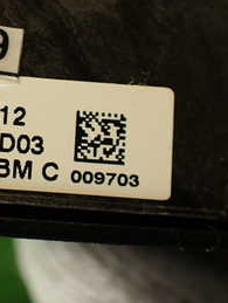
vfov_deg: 26.2
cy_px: 122
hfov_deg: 19.4
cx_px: 4
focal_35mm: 74
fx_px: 648
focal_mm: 5.79
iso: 200
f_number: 2.4
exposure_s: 1/50
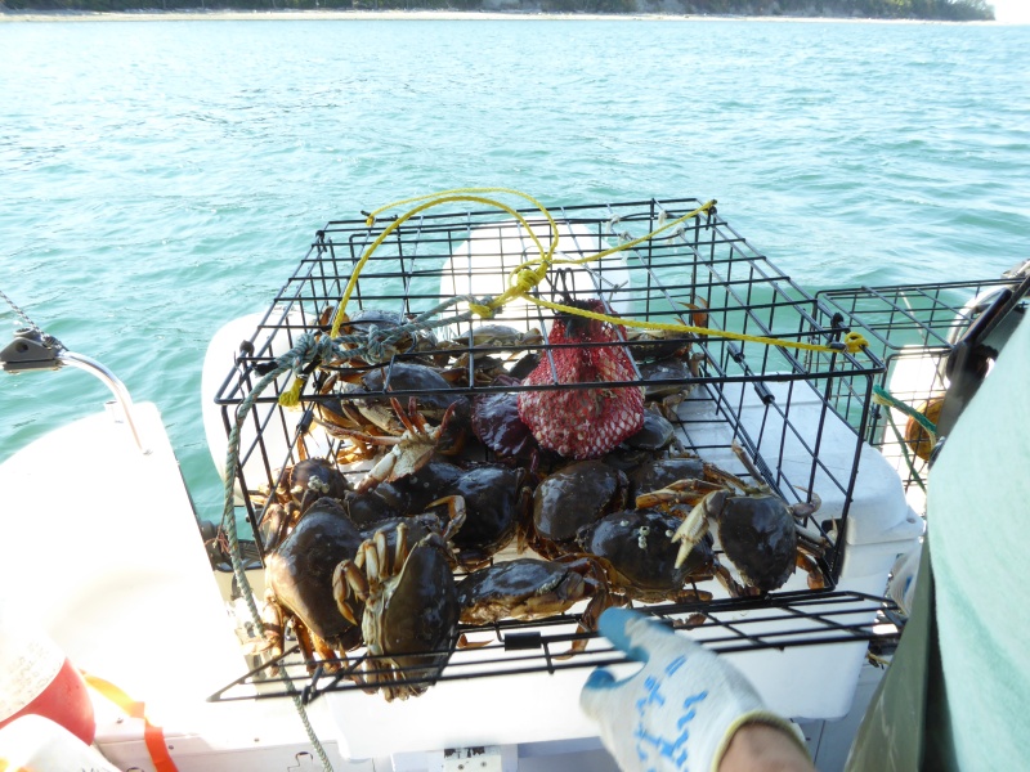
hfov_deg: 71.6
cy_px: 386
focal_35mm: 24
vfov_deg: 56.8
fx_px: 714
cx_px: 515
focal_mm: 4.3
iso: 100
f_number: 5.6
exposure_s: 1/60
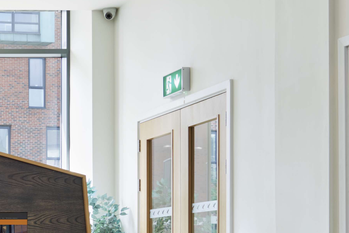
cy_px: 270
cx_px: -254
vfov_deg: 12.6
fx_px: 1028
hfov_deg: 16.5
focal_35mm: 106
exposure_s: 1/10
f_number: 10
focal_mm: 24
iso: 50
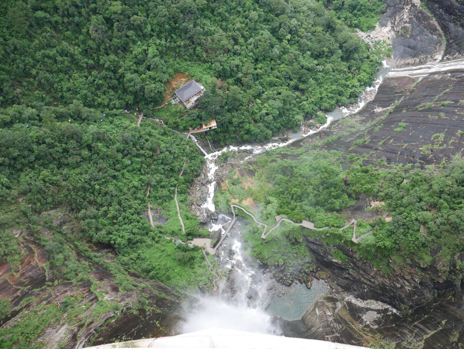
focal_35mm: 28
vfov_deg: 49.8
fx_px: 375
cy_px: 174
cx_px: 232
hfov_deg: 63.4
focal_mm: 14
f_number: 5
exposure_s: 1/200
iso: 200
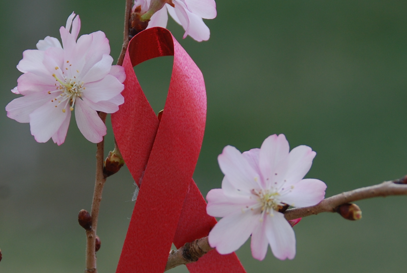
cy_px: 175
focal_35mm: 248
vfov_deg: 5.6
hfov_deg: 8.3
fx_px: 2810
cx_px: 190
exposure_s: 1/125
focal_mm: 85
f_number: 5.6
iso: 200
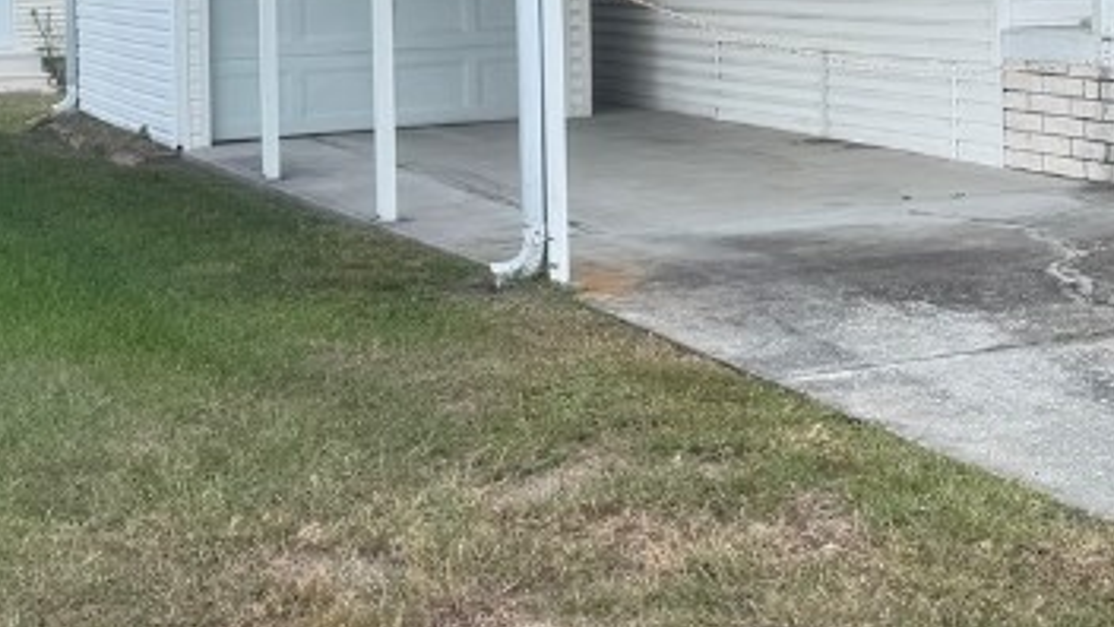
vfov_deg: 15.5
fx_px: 2245
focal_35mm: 76
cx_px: 1000
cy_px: -44
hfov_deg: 26.9
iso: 80
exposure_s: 1/1524
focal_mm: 6.76
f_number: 1.78
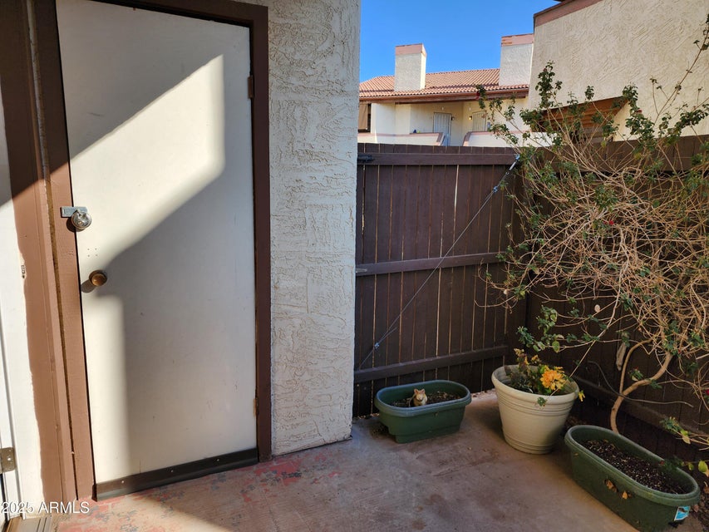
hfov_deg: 73.9
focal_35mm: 23
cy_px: 266
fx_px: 471
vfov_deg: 58.9
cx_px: 354
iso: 12
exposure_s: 1/490
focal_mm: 6.4
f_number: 1.8
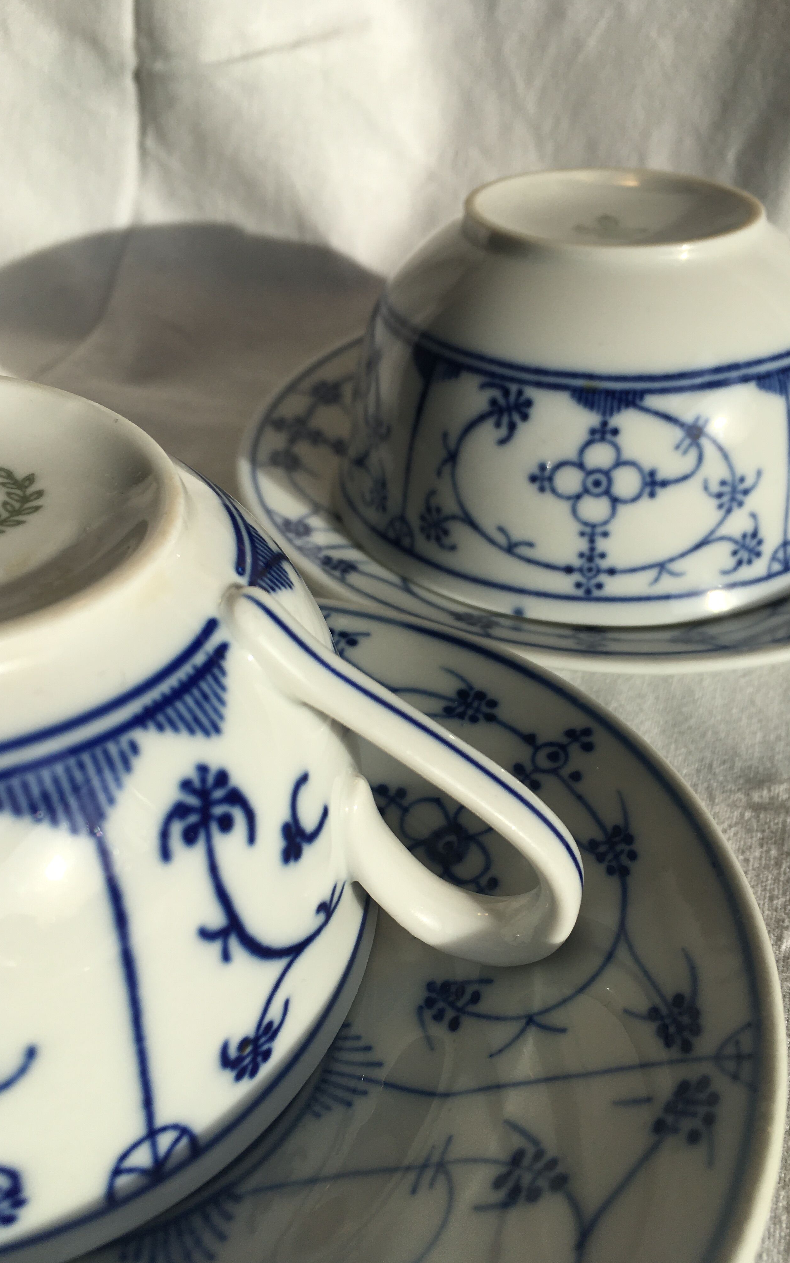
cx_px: 456
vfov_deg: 61.2
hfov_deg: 40.5
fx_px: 1068
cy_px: 634
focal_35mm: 31
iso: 25
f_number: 2.2
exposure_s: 1/845
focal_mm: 4.15
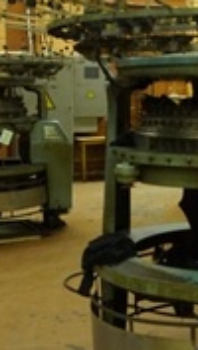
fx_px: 633
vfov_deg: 30.7
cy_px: 107
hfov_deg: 17.4
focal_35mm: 68
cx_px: 194
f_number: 3.5
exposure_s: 1/25
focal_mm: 16
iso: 3200
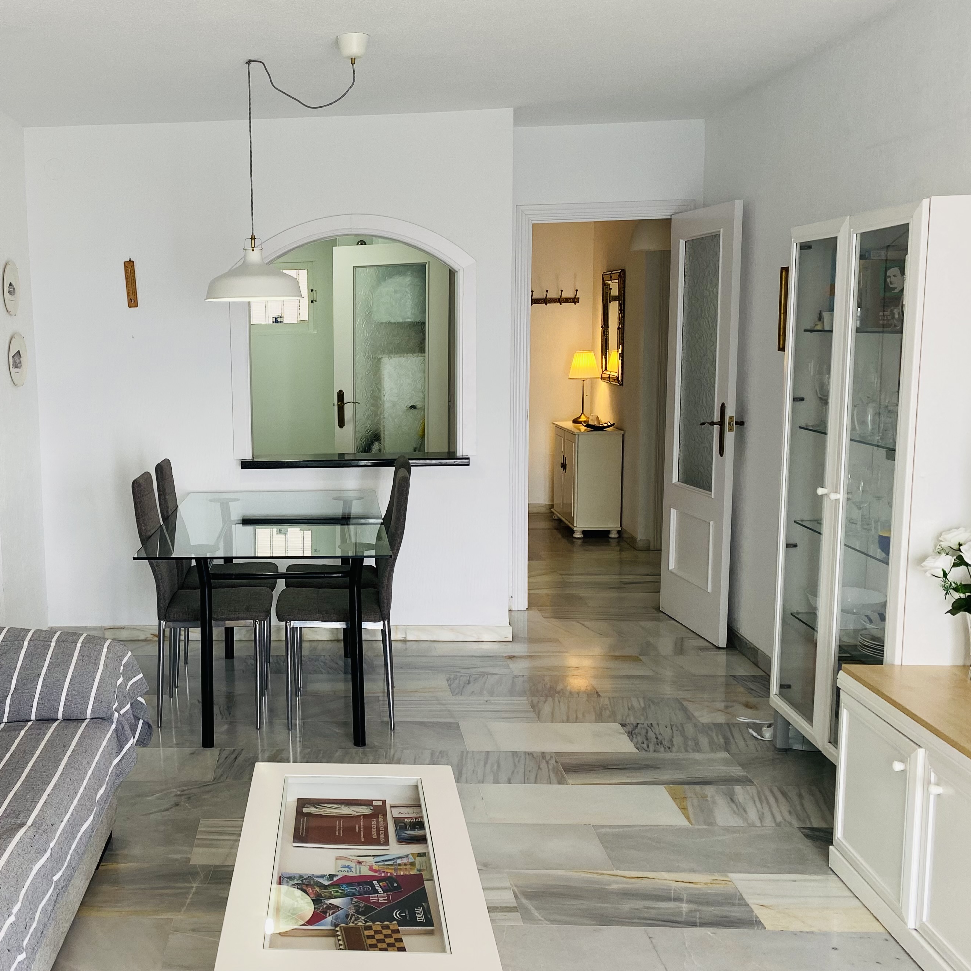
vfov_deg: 47.2
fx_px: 1111
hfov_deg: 45.7
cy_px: 474
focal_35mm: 35
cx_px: 256
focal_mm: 4.25
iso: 80
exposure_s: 1/100
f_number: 1.8
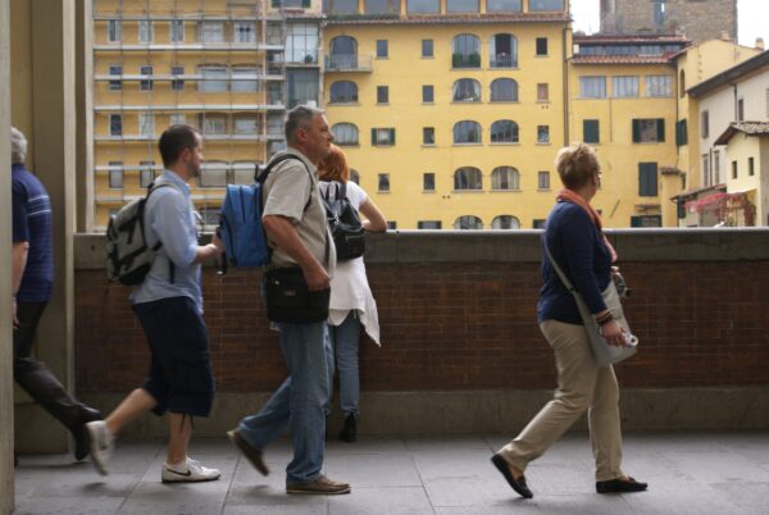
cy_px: 258
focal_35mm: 68
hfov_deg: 29.8
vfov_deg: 20.2
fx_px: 1444
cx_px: 384
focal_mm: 45
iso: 125
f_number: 5.6
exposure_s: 1/80
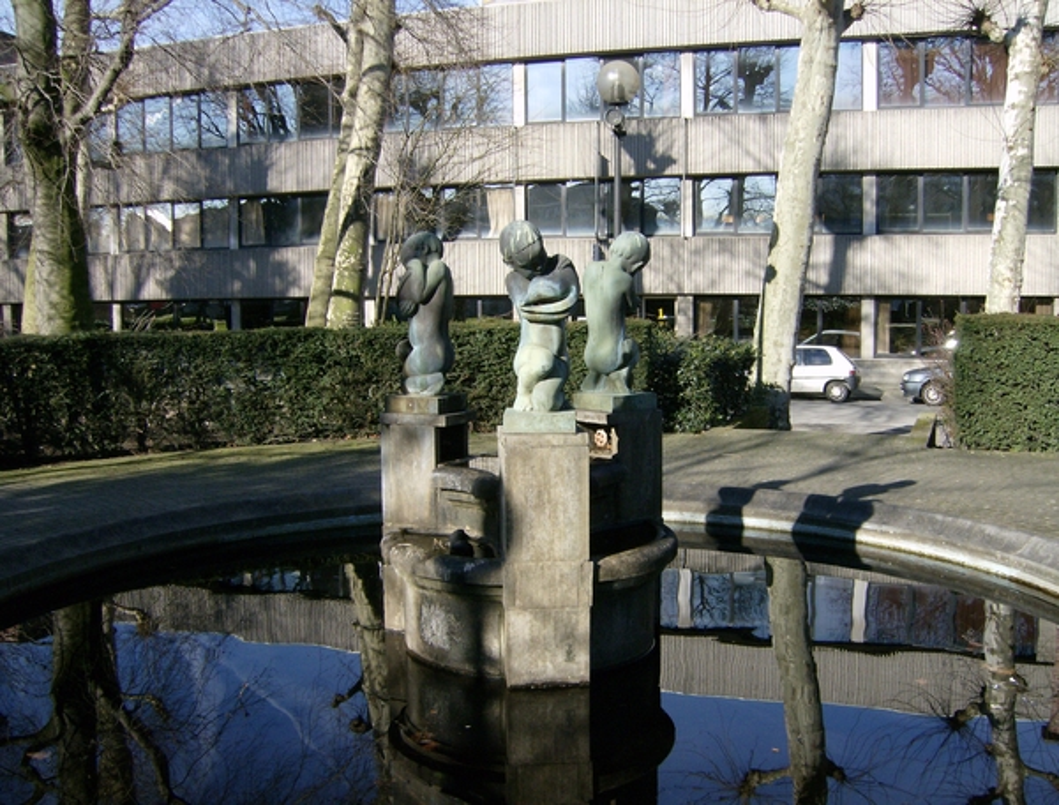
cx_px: 530
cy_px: 402
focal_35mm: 36
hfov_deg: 51.1
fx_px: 1107
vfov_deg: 40.0
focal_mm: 6
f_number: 4.7
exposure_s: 1/370
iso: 100
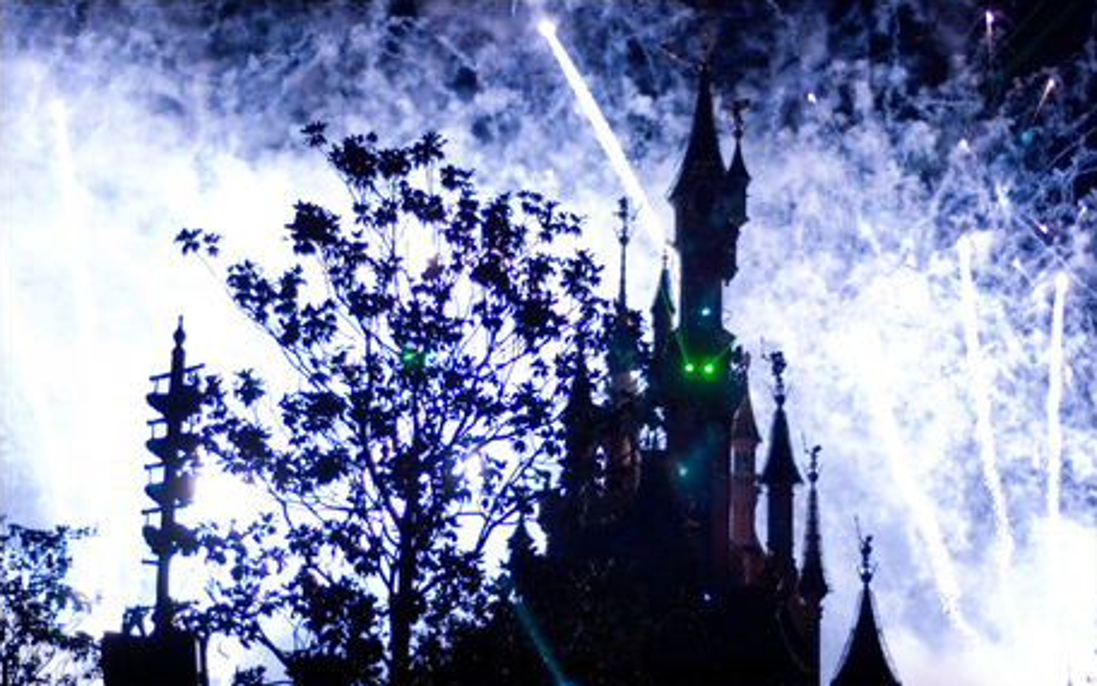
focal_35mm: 77
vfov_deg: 16.9
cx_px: 548
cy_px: 366
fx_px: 2302
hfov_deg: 26.8
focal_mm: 50
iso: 1600
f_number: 1.8
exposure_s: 1/80
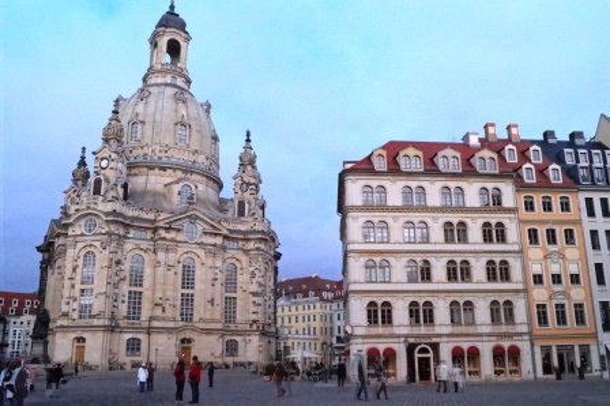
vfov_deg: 39.9
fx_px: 559
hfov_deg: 57.3
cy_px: 203
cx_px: 305
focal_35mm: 33
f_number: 20
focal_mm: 22
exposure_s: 1/4000
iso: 16000
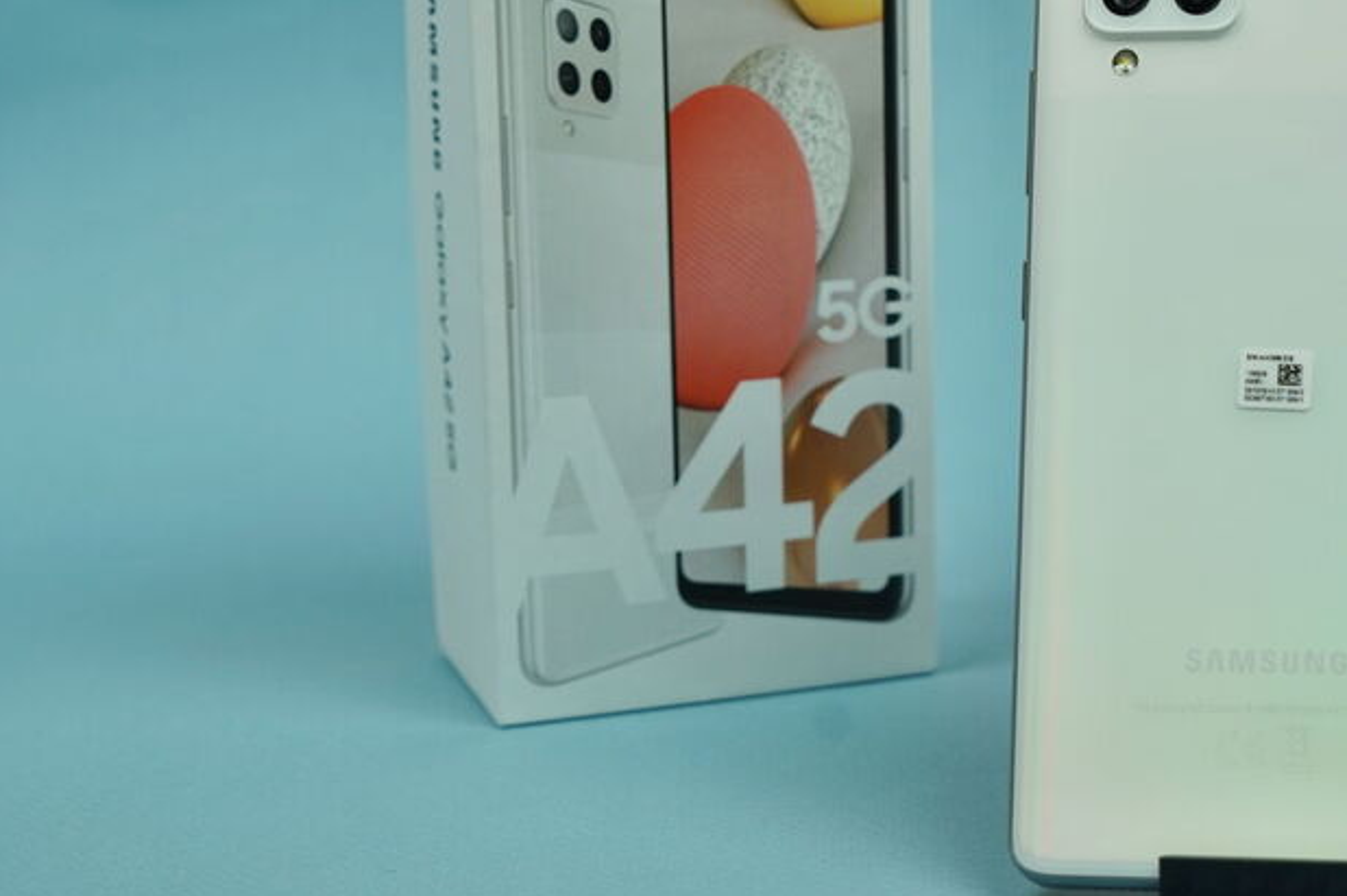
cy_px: 312
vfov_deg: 19.4
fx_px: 2617
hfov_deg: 28.5
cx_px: 991
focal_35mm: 70
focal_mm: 45
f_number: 5.6
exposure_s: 1/100
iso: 320
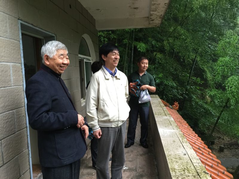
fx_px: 200
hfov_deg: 61.7
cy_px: 90
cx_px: 120
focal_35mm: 29
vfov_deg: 48.2
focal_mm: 4.15
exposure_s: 1/15
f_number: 2.2
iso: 50
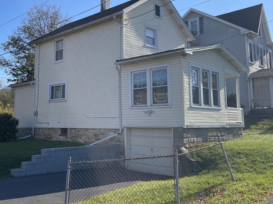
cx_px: 95
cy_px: 85
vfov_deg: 37.6
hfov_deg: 48.3
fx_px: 300
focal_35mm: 38
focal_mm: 5.1
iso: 32
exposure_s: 1/2717
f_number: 1.6
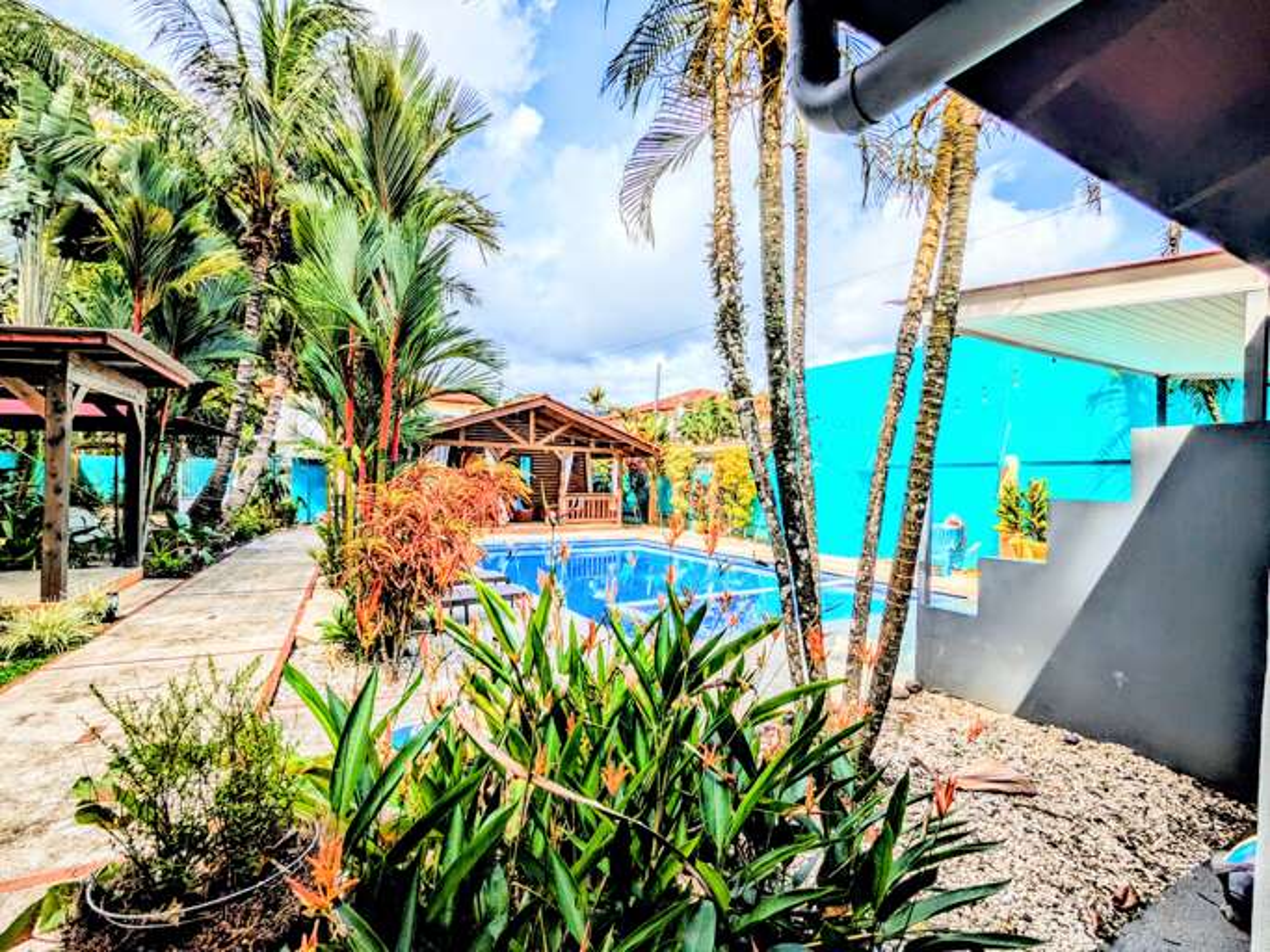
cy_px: 476
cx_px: 635
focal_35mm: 16
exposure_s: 1/1862
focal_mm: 2.35
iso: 52
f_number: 2.2
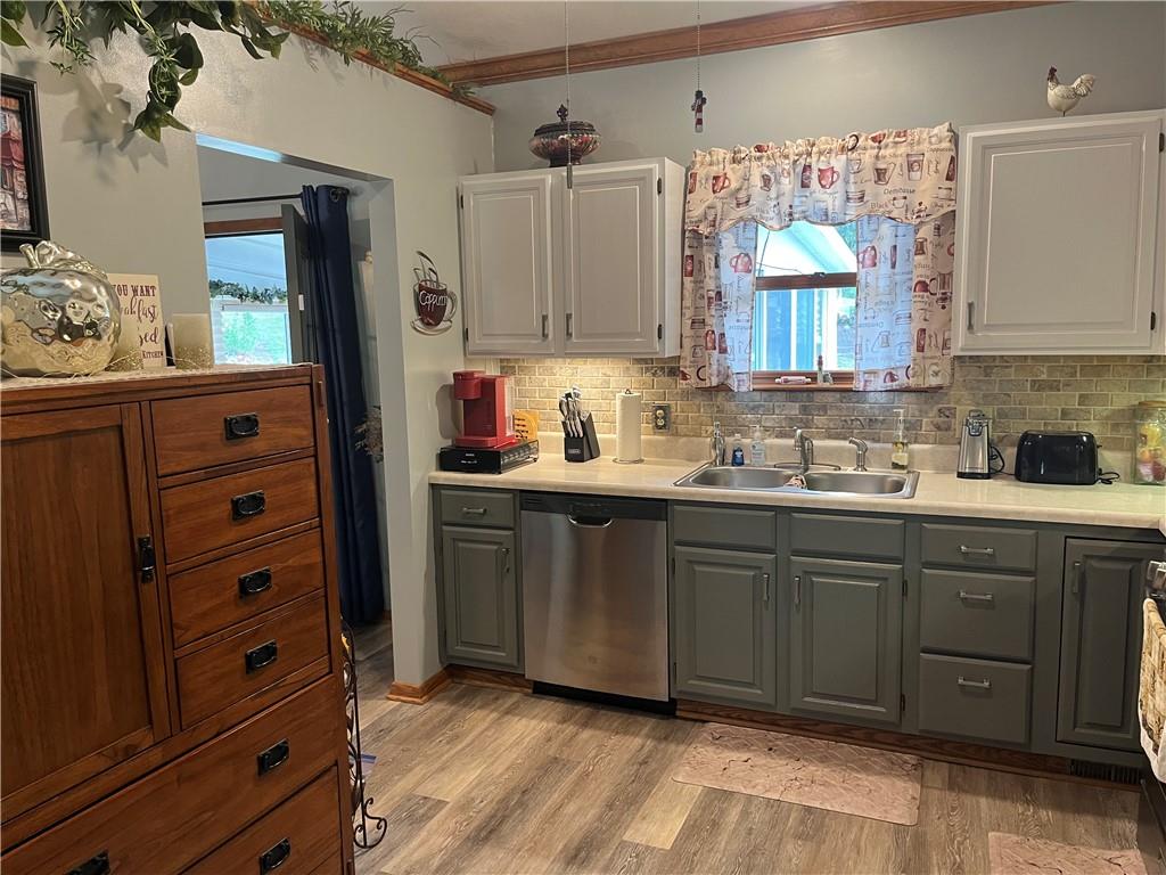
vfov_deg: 53.1
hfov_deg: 67.3
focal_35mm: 26
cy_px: 438
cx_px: 583
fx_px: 876
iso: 200
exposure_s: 1/60
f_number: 1.6
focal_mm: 5.1
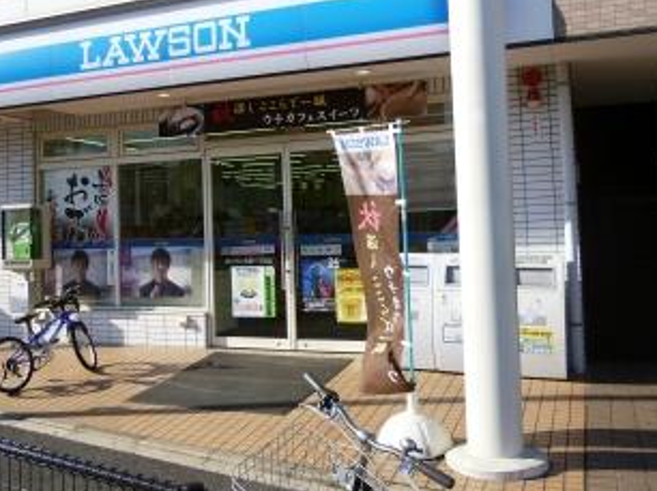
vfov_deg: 34.9
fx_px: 778
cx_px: 187
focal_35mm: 41
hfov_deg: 44.7
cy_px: 182
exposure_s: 1/1000
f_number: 2.7
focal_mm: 4.9
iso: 100
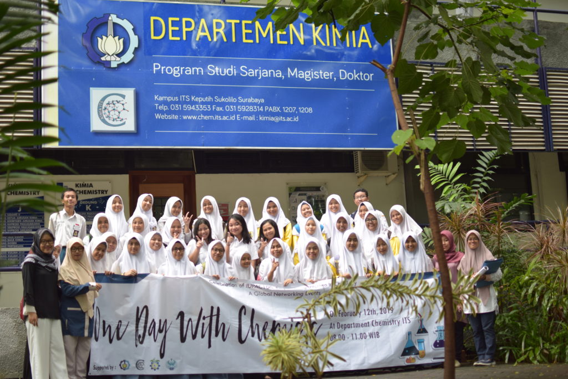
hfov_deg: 37.8
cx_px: 284
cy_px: 190
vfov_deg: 25.8
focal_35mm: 52
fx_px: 828
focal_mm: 35
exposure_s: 1/200
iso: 100
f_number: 1.8
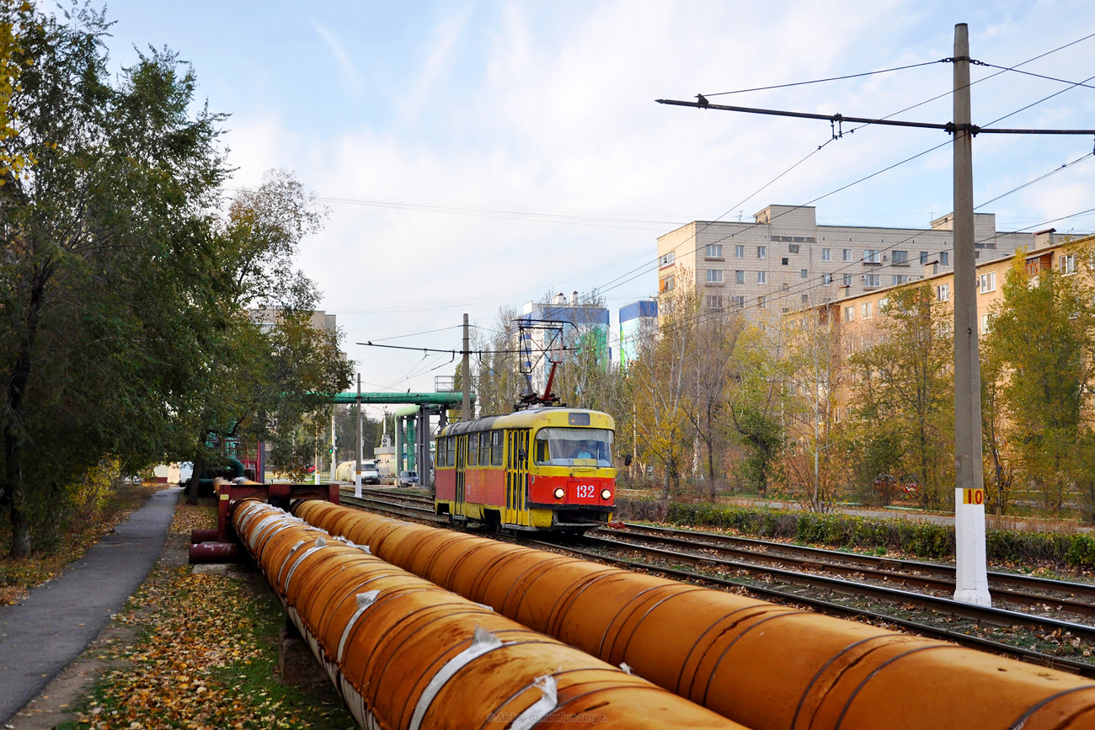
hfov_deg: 46.4
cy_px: 365
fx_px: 1278
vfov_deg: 31.9
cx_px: 548
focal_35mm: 42
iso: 220
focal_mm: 28
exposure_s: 1/250
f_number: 5.6
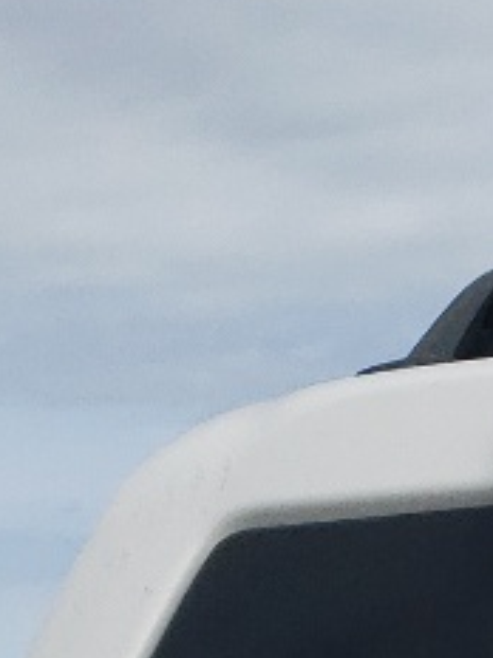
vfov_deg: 9.7
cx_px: 1162
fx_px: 3399
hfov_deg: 7.7
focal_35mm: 179
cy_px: 1614
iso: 50
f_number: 1.5
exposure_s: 1/3333
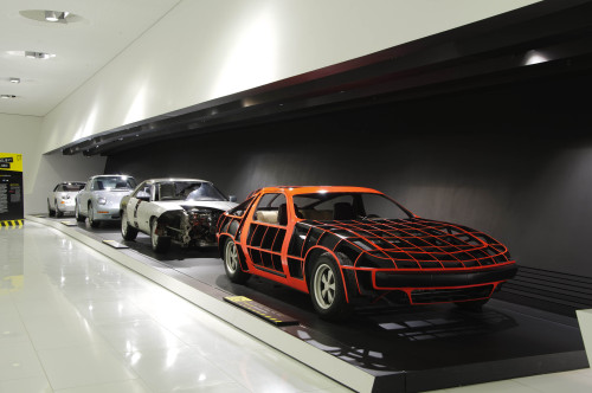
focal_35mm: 42
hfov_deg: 46.5
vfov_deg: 31.8
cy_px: 196
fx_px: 690
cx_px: 296
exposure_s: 1/1.25
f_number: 8
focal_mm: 28
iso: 100
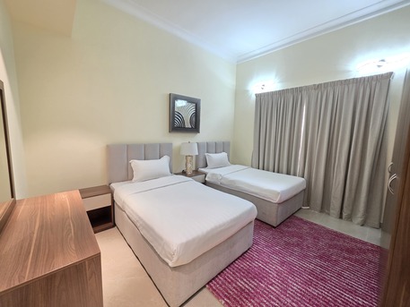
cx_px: 205
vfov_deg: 89.9
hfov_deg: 106.2
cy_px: 154
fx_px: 154
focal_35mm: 13
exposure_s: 1/50
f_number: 1.9
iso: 250
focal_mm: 2.2
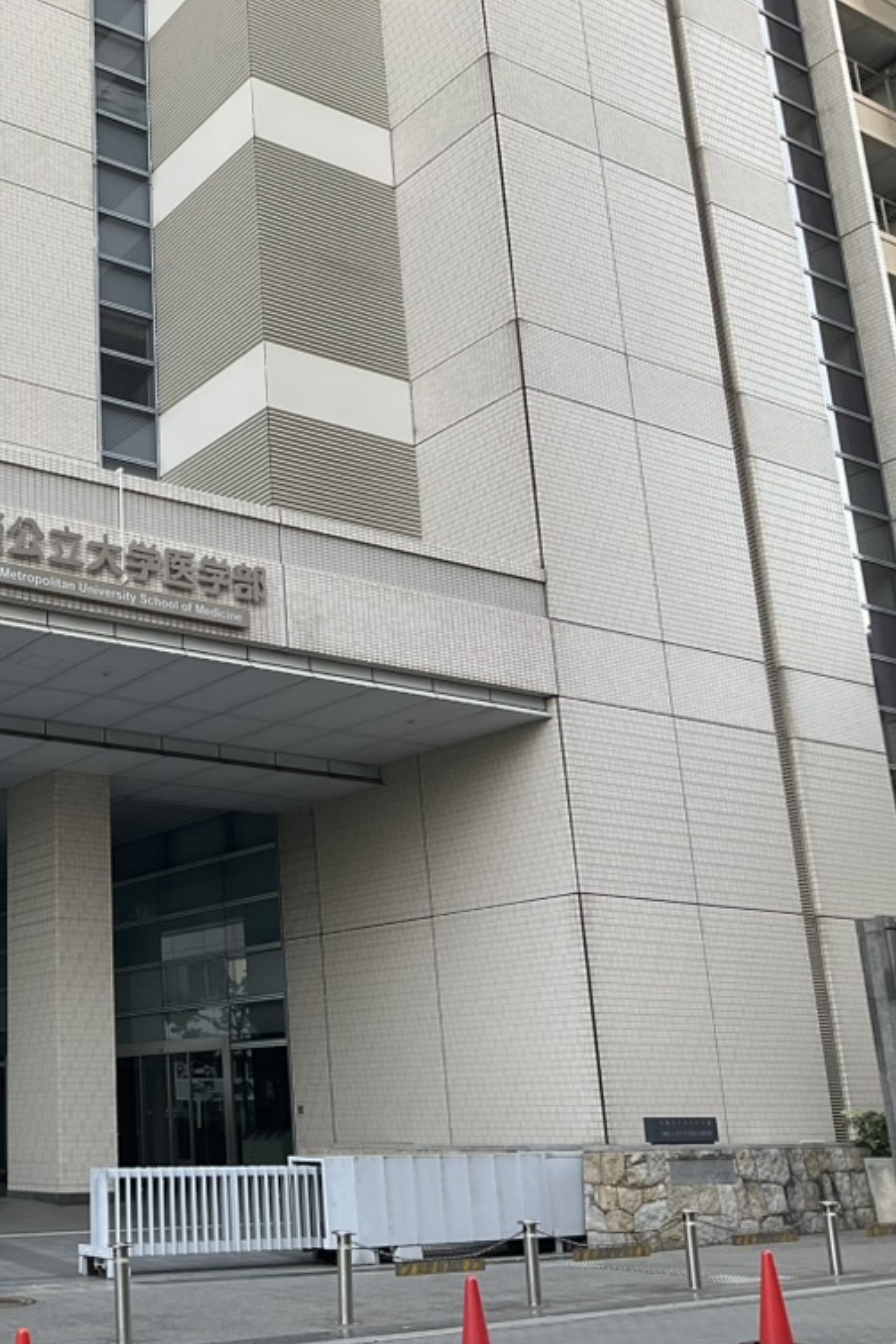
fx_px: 1531
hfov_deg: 30.7
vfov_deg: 47.4
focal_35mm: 41
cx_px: 36
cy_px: 671
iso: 16
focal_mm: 3
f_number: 1.8
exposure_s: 1/242
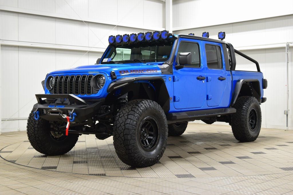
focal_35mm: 52
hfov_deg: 37.8
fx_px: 427
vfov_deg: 25.8
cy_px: 98
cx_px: 146
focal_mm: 35
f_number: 6.3
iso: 720
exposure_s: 1/15
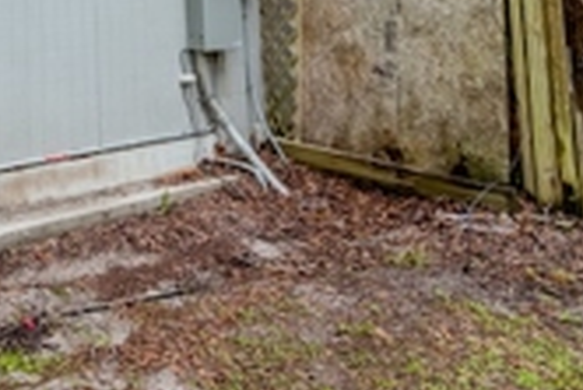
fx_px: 616
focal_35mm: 38
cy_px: -49
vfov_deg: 30.9
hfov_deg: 40.0
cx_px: -74
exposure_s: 1/1250
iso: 400
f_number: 8
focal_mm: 14
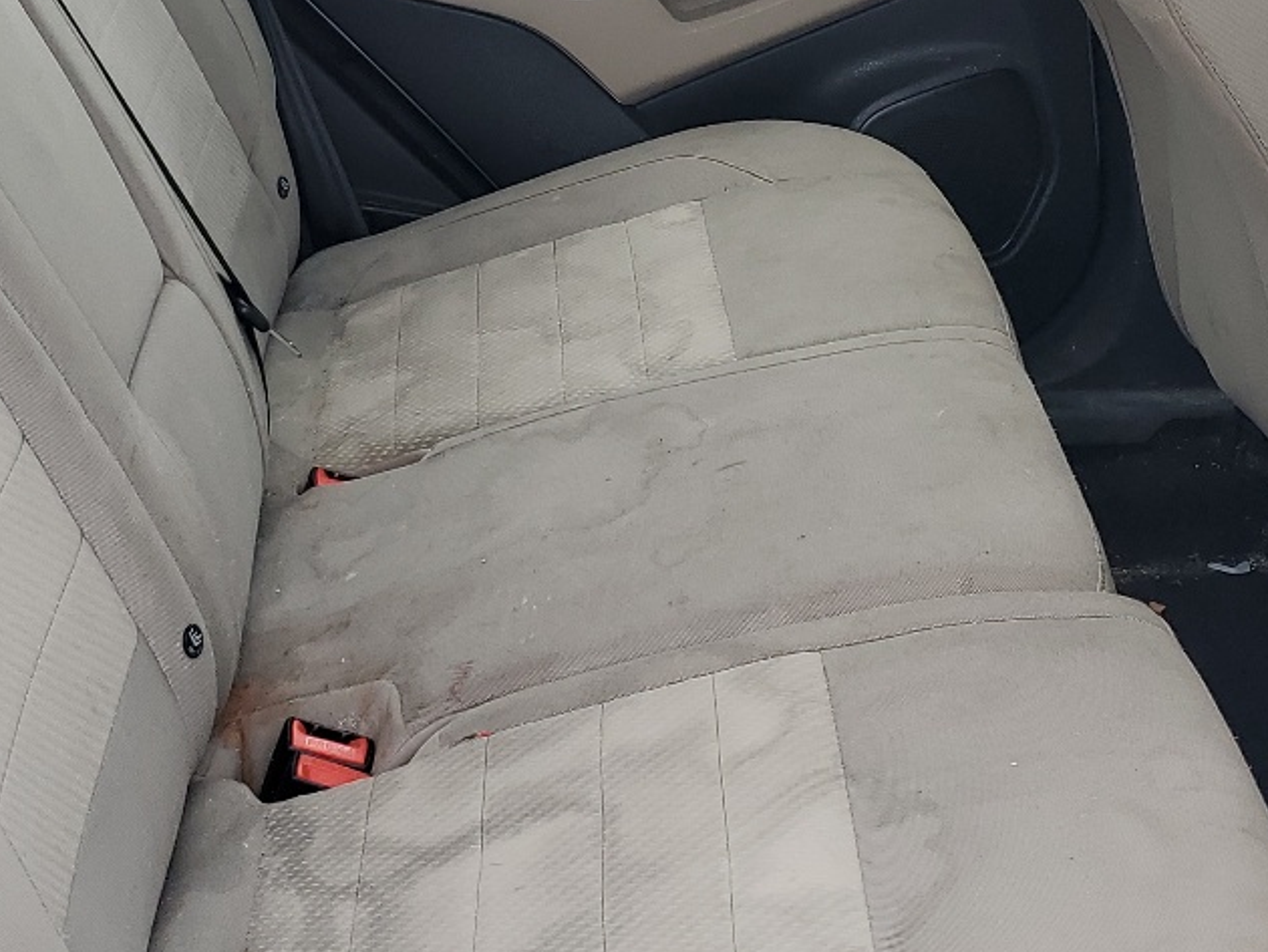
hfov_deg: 29.4
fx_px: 2419
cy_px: 256
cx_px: 602
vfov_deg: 22.1
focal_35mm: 66
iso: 50
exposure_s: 1/345
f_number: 1.5
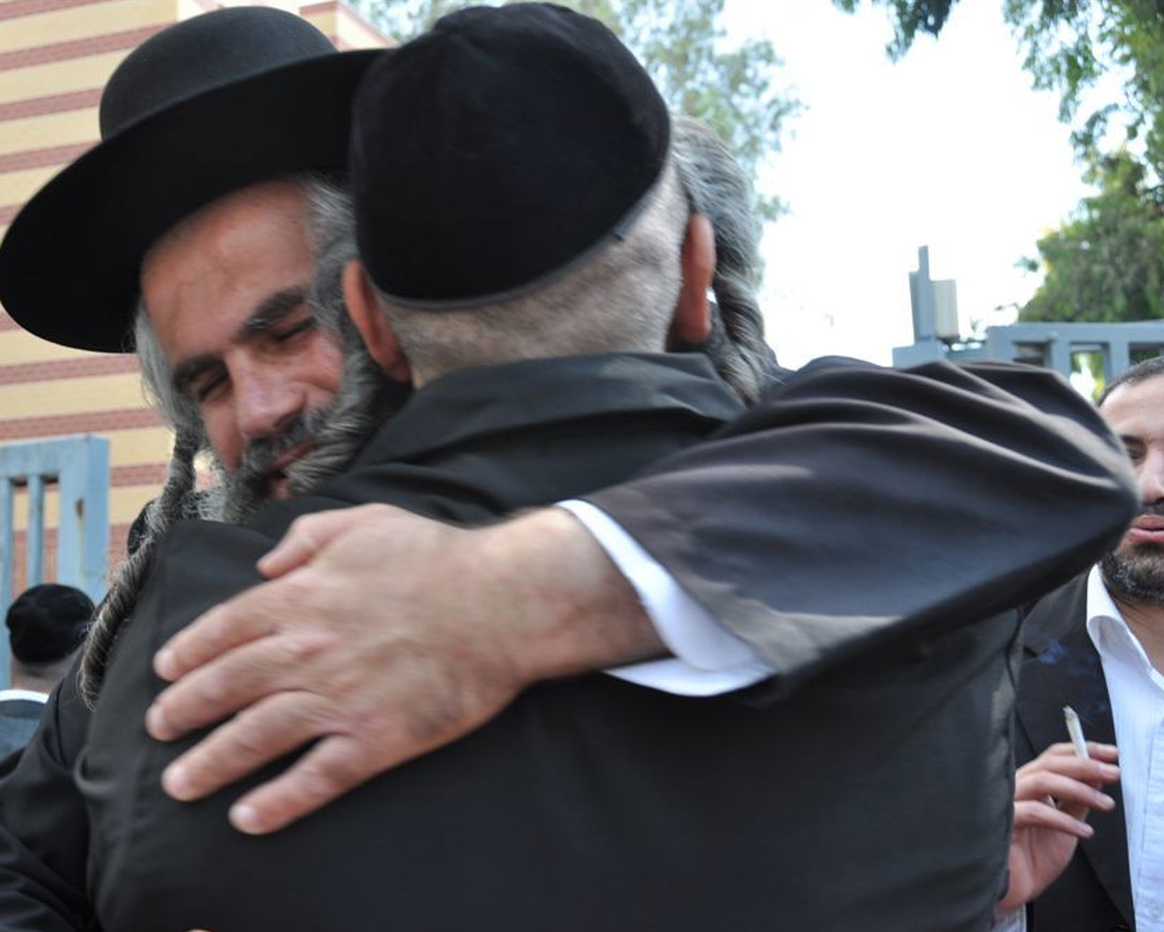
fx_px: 1551
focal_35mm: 45
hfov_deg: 41.0
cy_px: 472
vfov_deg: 33.4
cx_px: 477
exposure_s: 1/160
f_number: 6.3
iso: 200
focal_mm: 26
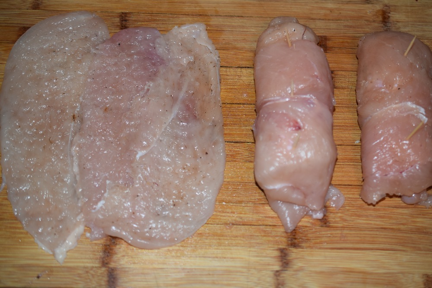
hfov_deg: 33.4
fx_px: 720
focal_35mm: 60
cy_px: 144
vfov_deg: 22.7
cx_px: 216
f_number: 2.8
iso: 320
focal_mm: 40
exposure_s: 1/60
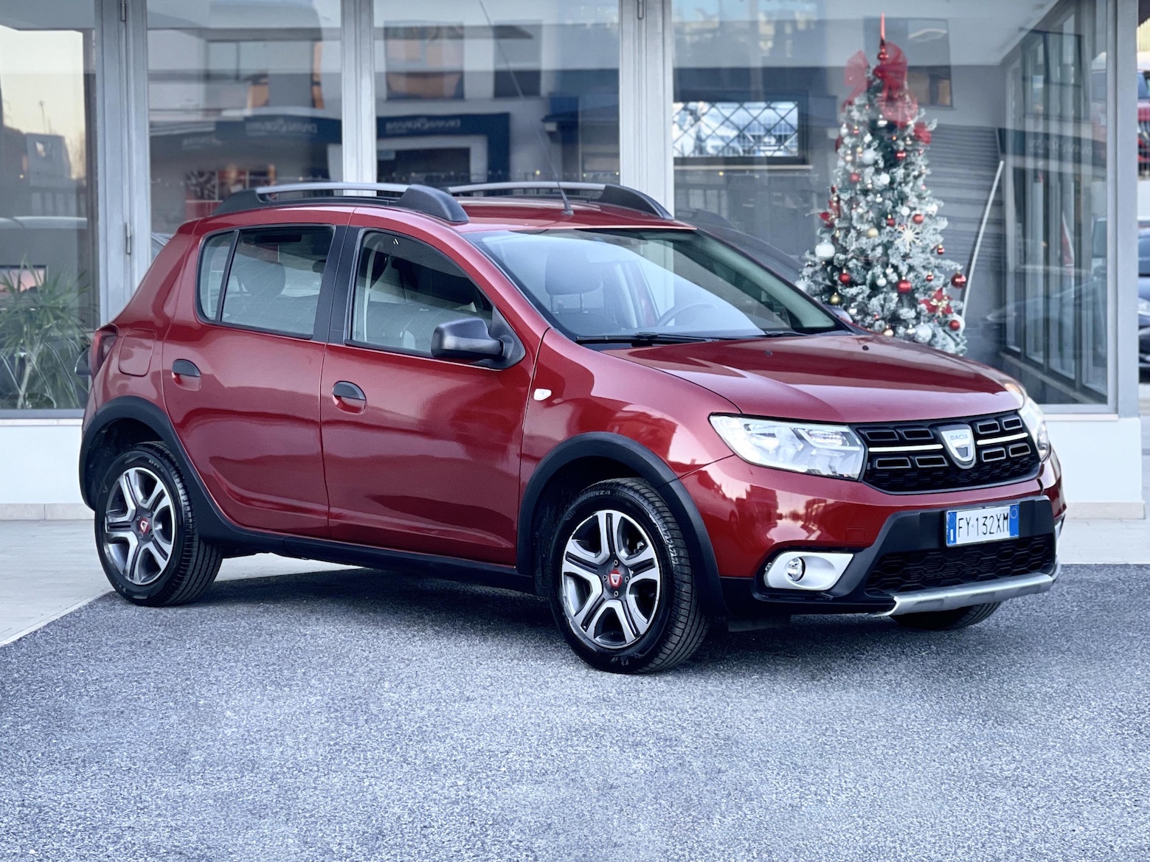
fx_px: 2126
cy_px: 431
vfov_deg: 22.9
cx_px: 575
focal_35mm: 64
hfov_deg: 30.3
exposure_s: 1/121
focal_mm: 7.5
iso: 80
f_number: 2.2
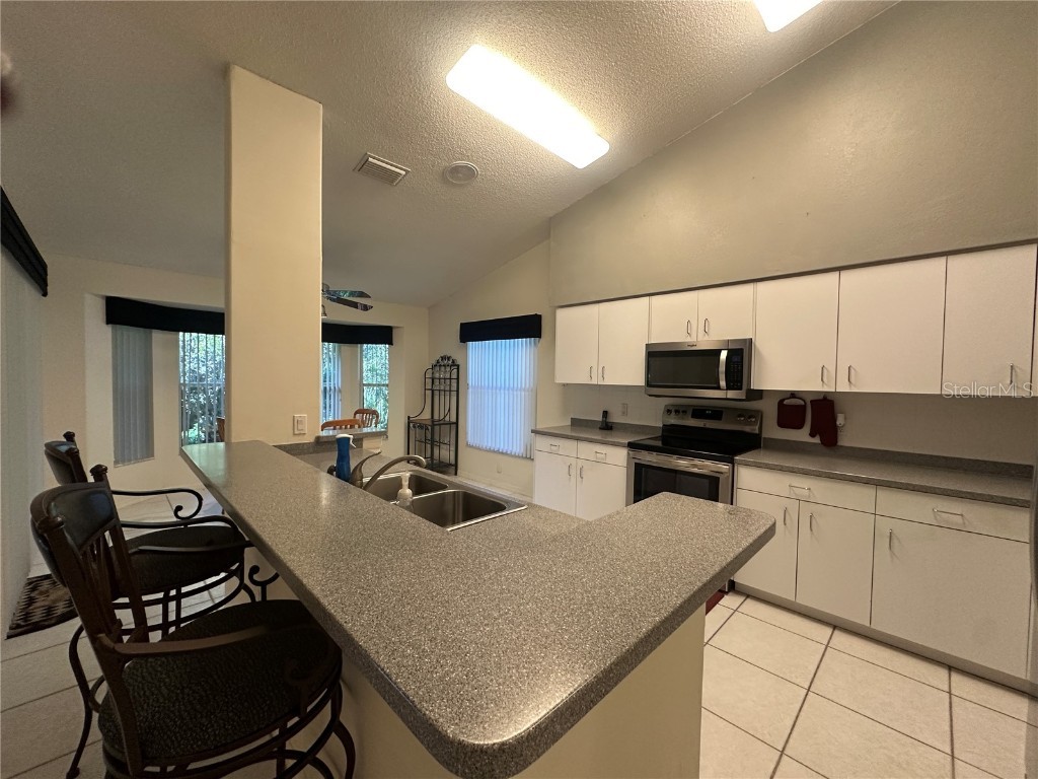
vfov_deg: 85.7
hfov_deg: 102.1
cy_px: 390
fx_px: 420
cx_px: 519
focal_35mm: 14
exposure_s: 1/60
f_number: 2.2
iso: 250
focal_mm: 2.22
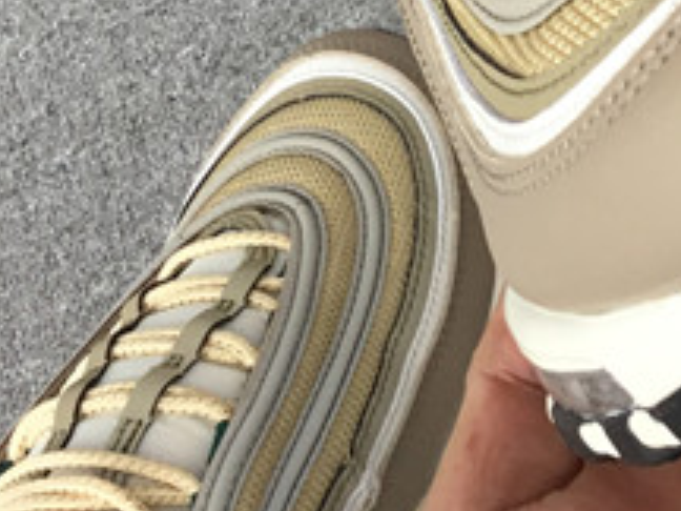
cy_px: -203
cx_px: 706
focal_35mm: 129
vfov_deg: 11.1
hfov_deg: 15.0
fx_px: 2538
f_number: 2.4
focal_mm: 3.3
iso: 50
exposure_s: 1/100
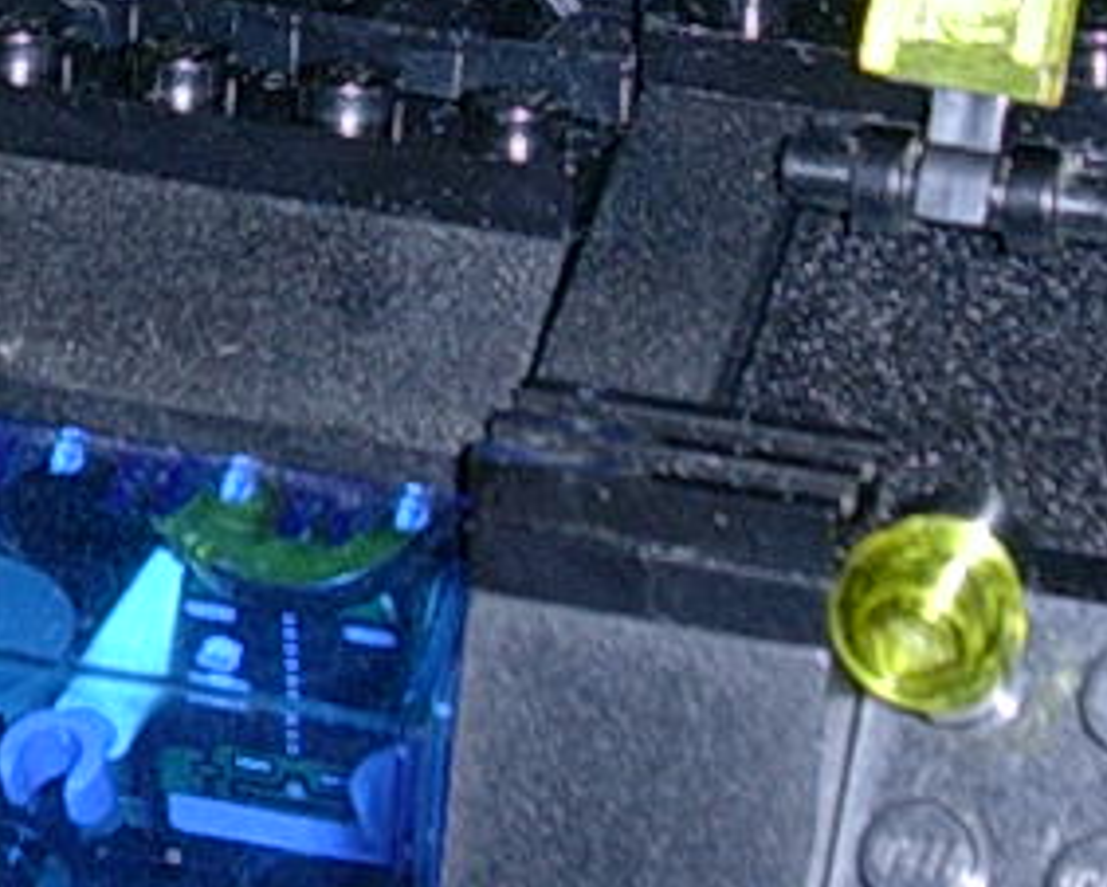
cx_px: 432
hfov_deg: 11.3
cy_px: -51
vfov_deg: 9.0
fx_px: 5574
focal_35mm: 170
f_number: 3
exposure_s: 1/64
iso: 70
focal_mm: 7.3
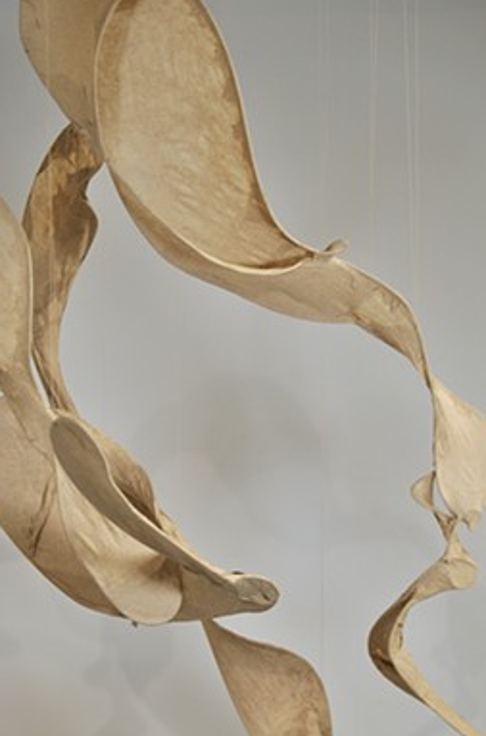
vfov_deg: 31.4
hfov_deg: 21.1
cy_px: 450
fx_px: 1304
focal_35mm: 64
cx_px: 288
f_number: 5.6
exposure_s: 1/125
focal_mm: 34
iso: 250
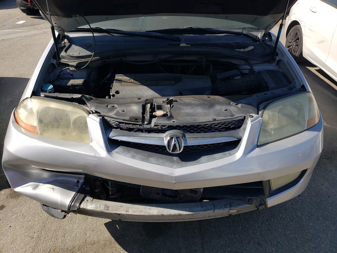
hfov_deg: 67.3
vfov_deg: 53.1
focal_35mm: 26
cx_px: 168
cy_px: 126
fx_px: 253
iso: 50
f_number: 1.5
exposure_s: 1/3333
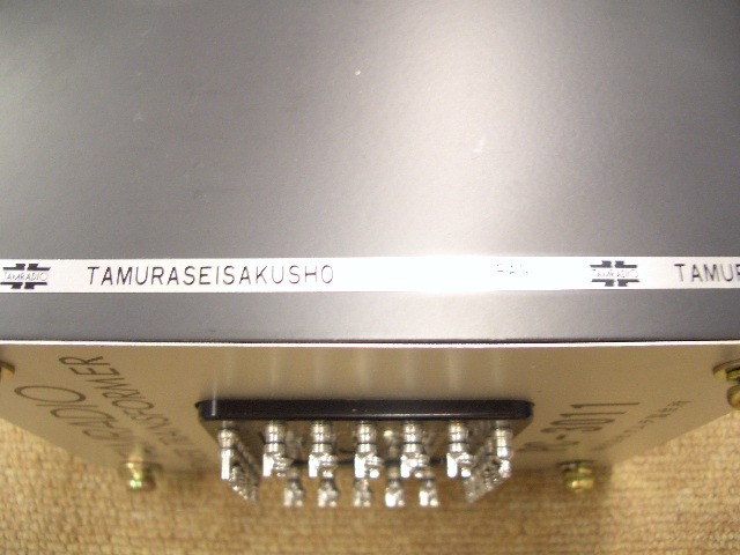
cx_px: 370
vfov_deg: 40.7
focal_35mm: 35
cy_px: 278
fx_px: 748
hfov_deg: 52.6
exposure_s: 1/10
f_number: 2.6
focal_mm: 5.8
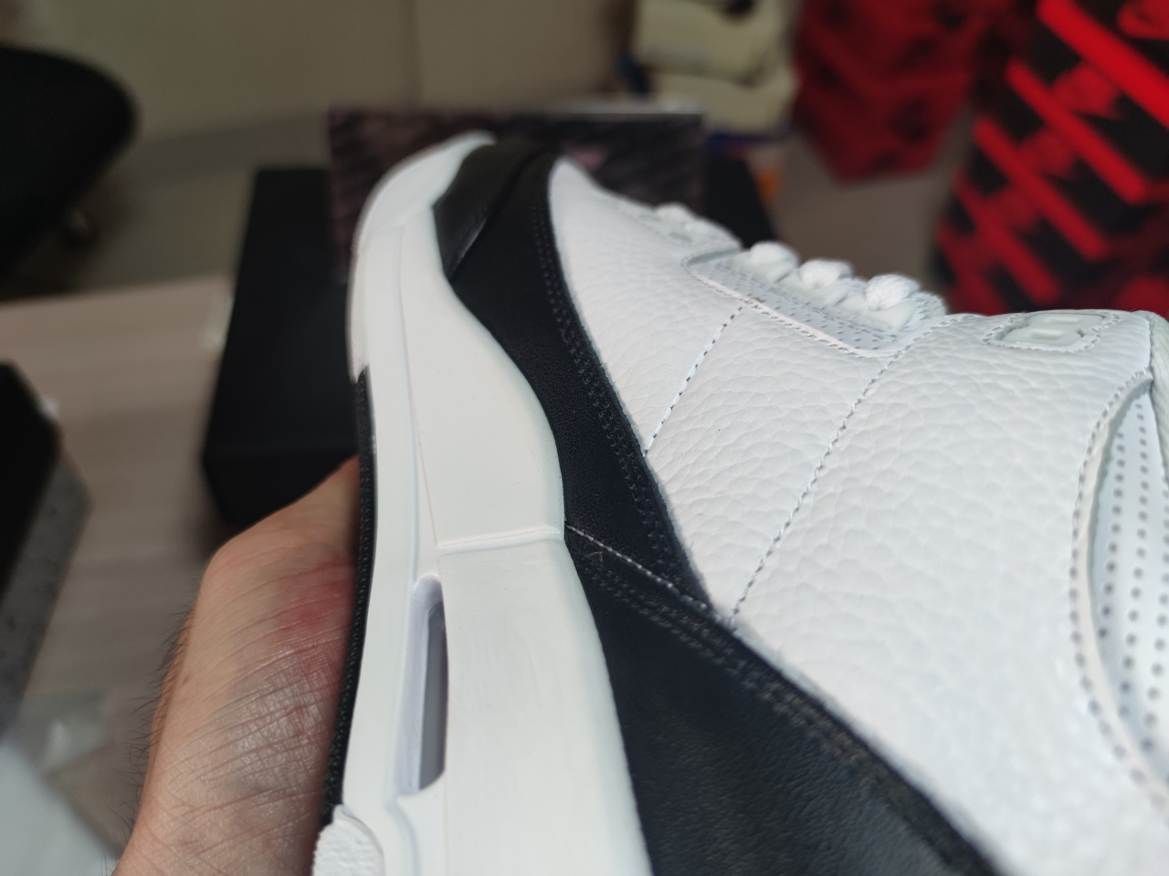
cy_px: 438
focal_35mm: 24
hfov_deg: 71.6
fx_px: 810
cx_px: 584
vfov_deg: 56.8
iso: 129
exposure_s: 1/100
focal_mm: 6.72
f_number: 1.69
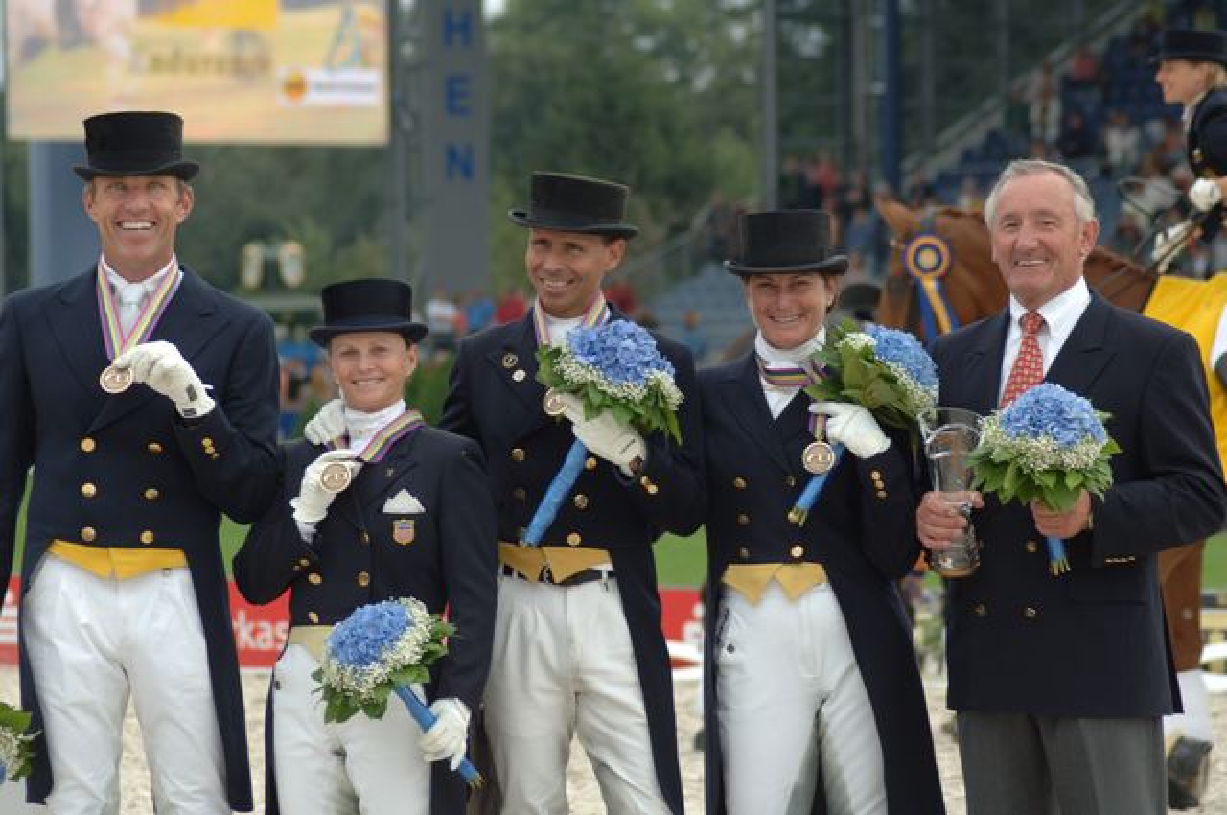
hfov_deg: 10.6
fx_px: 6638
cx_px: 614
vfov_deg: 7.0
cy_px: 408
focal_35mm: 195
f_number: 5.6
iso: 200
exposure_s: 1/250
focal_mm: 130
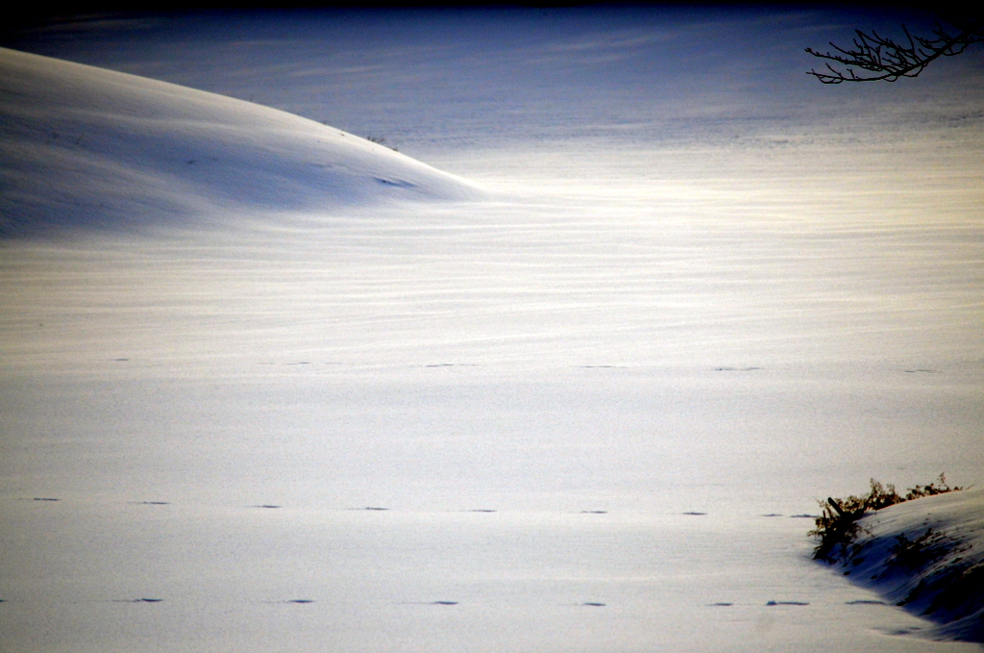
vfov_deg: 3.8
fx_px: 9823
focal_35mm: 360
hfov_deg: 5.7
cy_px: 326
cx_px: 492
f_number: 5.3
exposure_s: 1/8000
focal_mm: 240
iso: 2000
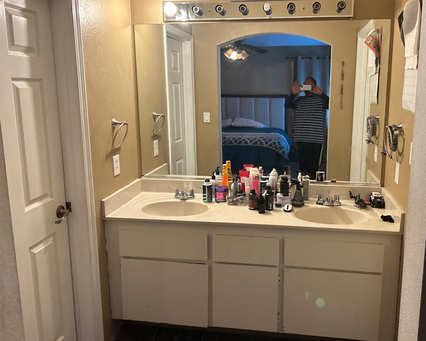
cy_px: 155
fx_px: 391
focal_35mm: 31
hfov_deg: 56.9
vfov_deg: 47.0
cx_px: 247
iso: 320
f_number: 1.5
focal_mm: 5.7
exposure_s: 1/60
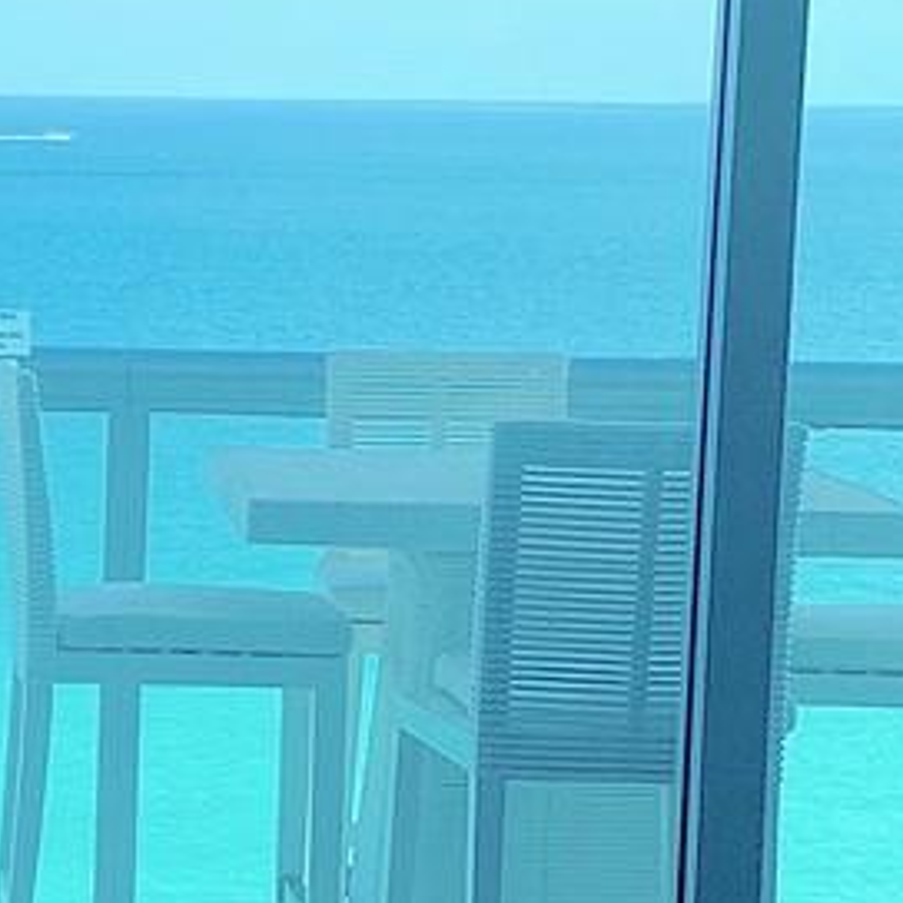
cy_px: 631
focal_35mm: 135
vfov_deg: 12.9
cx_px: -302
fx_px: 3984
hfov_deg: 12.5
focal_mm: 4.25
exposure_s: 1/512
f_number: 1.8
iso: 25
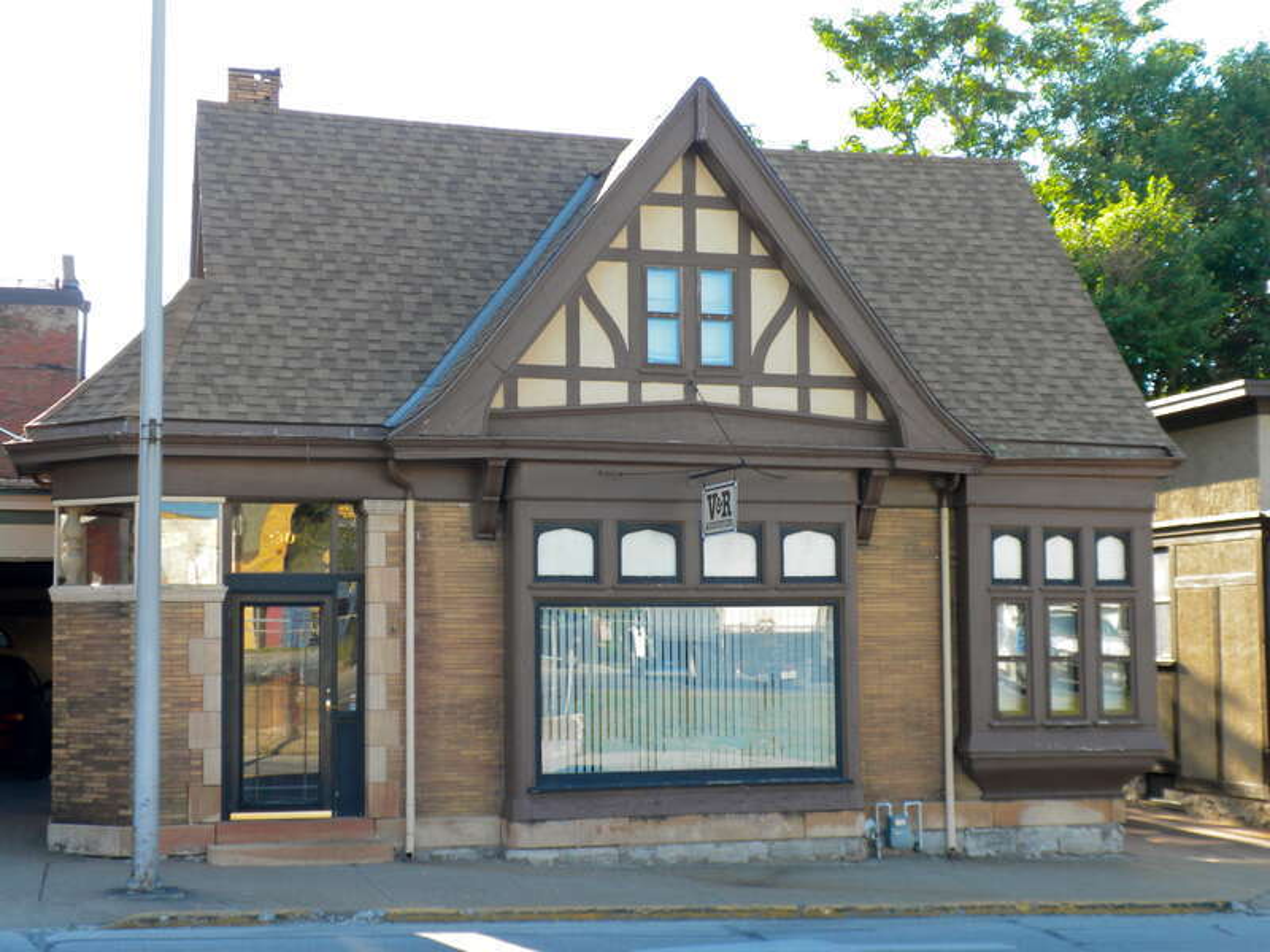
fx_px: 1908
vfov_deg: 28.0
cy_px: 476
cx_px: 635
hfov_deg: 36.8
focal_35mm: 52
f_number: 4.3
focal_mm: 9.1
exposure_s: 1/81.5
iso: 64
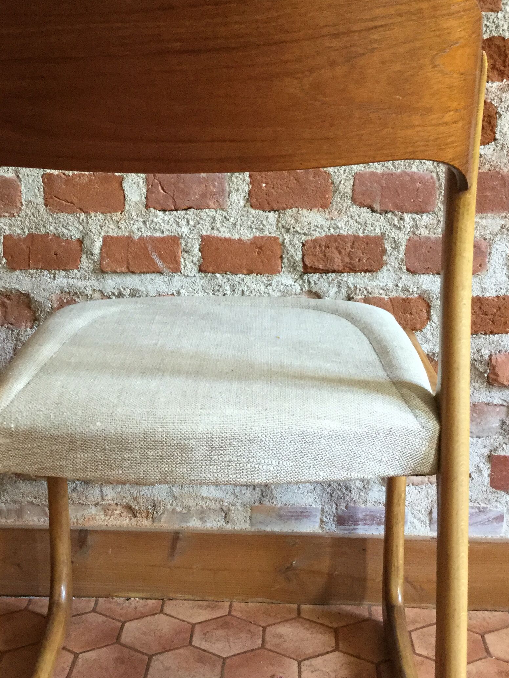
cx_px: 213
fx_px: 961
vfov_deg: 38.8
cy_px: 383
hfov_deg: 29.6
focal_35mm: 49
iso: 200
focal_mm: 3.3
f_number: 2.4
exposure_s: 1/33
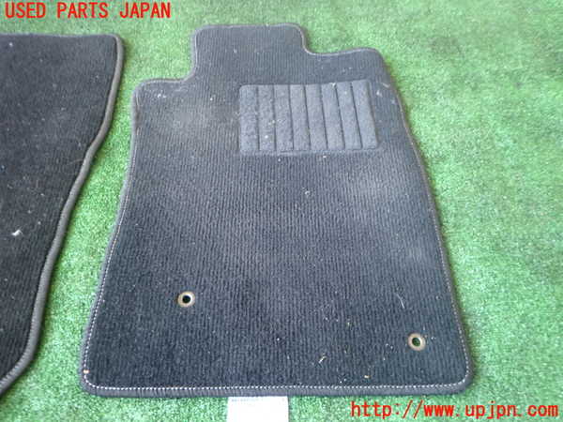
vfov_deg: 54.9
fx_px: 407
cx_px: 282
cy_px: 211
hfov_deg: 69.4
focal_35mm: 25
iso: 200
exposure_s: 1/30
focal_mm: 4.5
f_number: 2
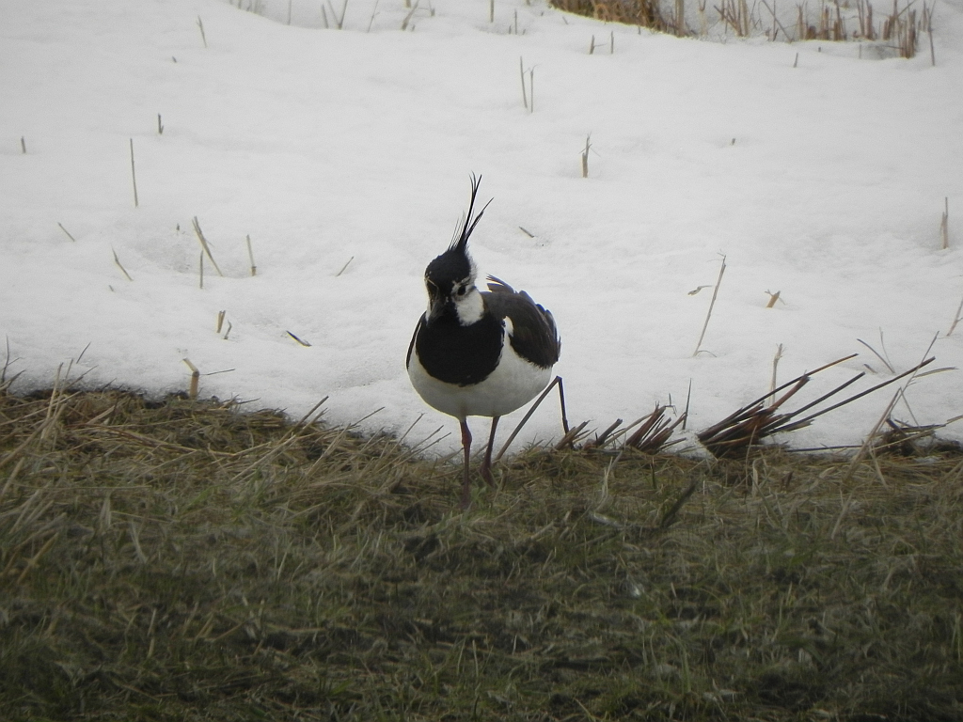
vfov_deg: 2.2
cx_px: 482
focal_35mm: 678
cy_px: 361
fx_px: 18862
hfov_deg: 2.9
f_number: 5.6
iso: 160
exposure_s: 1/298
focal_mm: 120
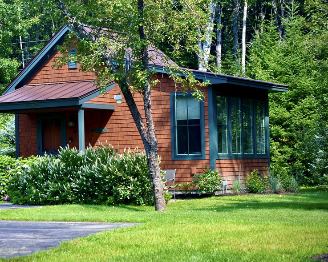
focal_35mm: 108
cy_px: 115
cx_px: 123
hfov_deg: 17.8
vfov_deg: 14.3
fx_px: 1048
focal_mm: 52
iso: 200
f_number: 8
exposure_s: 1/250
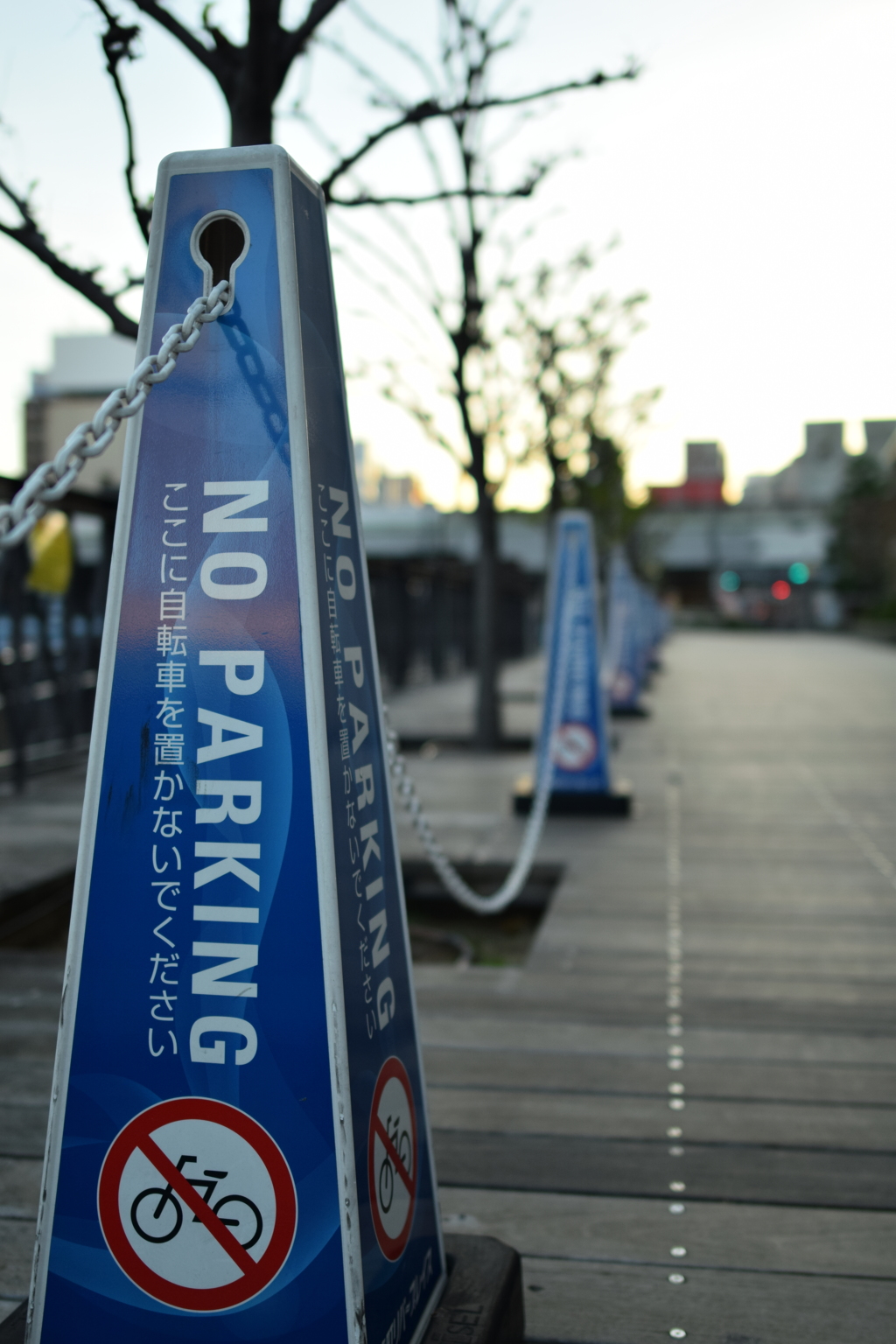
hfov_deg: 36.9
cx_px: 448
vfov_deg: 53.1
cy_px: 672
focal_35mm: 36
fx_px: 1344
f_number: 1.8
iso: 200
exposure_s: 1/1000
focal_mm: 24
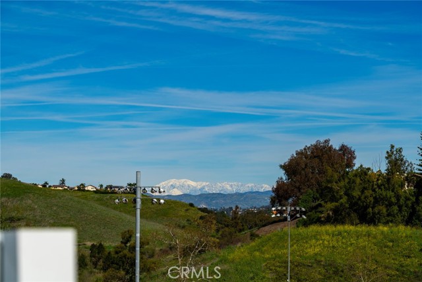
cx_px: 211
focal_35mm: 105
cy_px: 141
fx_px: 1231
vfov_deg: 13.0
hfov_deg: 19.5
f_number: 8
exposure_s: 1/800
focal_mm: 105
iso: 160
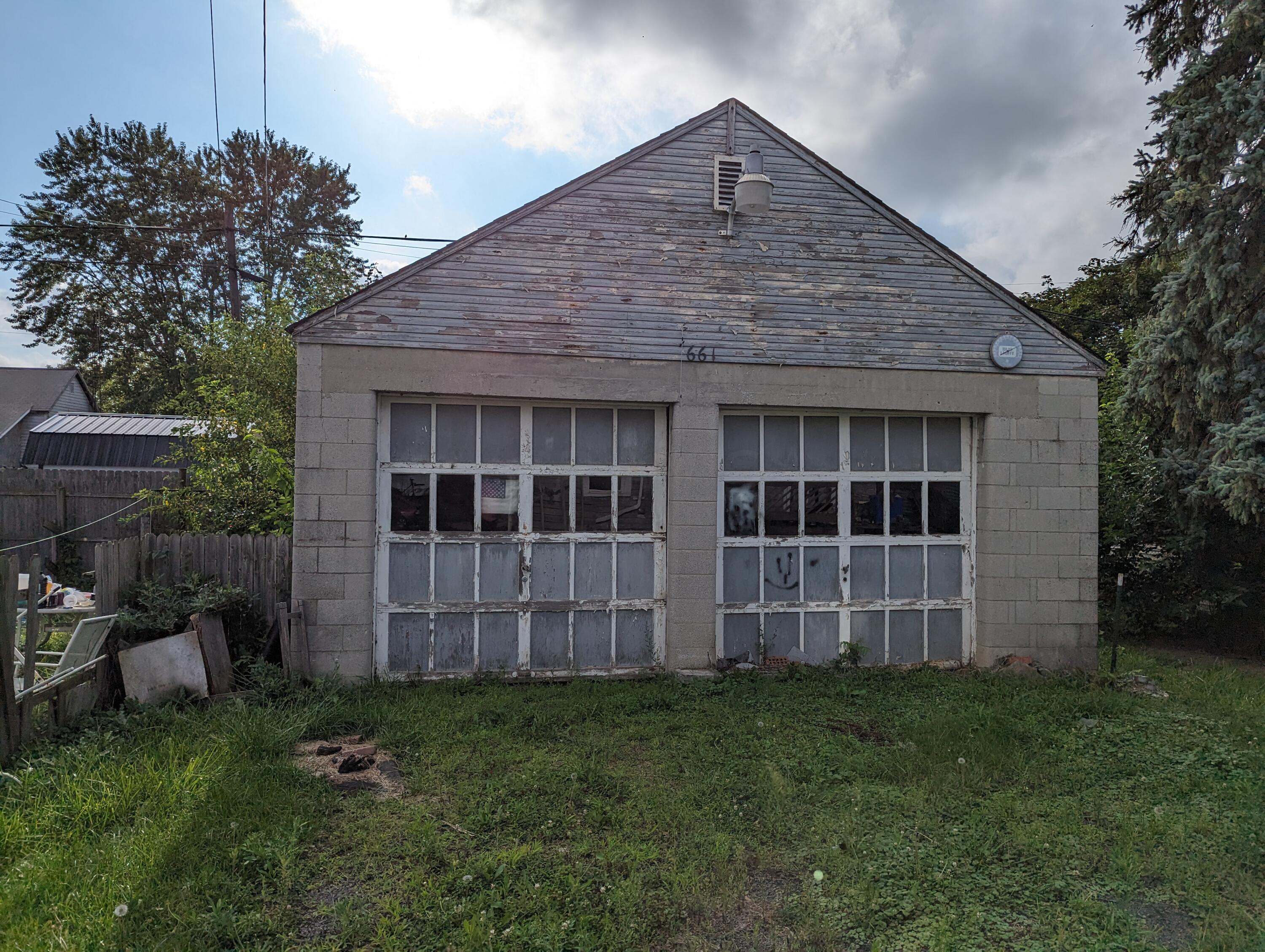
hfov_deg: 71.5
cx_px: 632
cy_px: 476
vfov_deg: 56.9
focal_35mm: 24
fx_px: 878
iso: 31
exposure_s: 1/4184
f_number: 1.85
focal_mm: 6.81
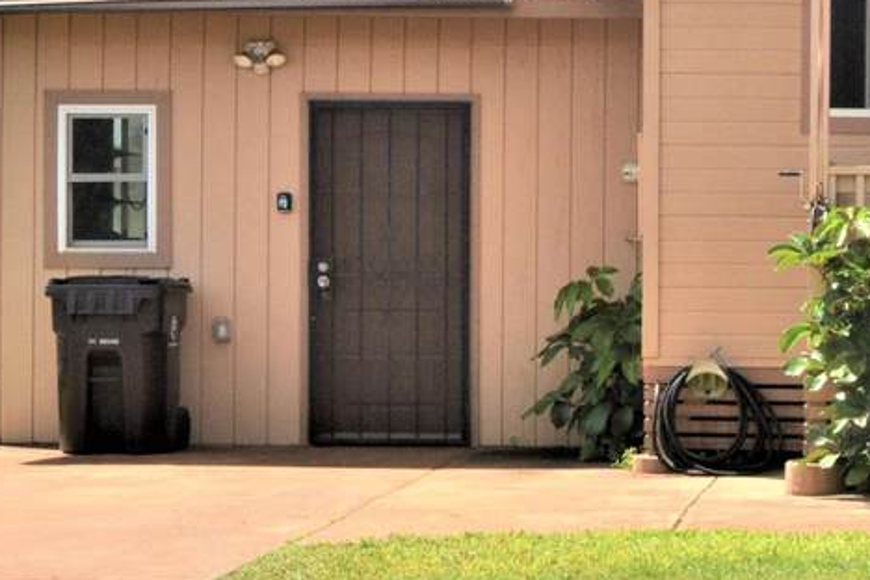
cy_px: 127
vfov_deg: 16.5
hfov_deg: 22.9
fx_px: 1982
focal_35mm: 82
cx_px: 1015
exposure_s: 1/640
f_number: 13
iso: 400
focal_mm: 20
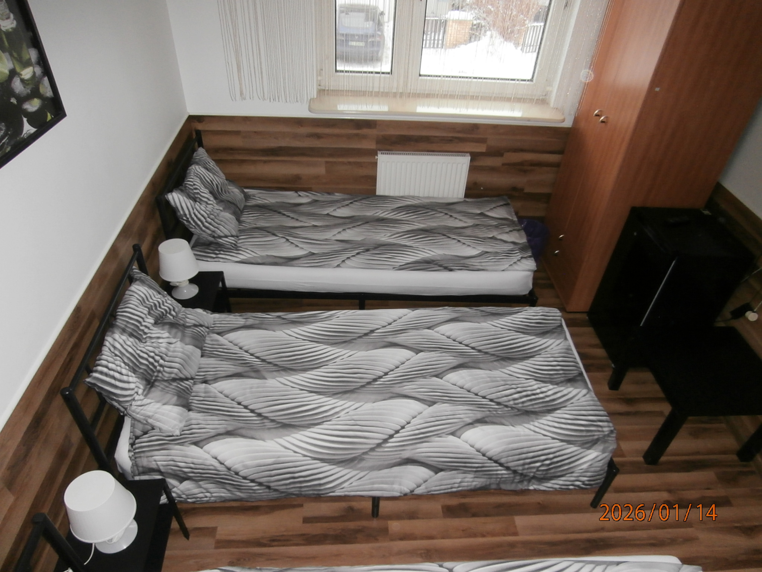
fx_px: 528
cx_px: 381
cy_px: 286
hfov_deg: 71.6
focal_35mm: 24
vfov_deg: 56.8
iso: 200
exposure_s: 1/30
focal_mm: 4.2
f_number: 3
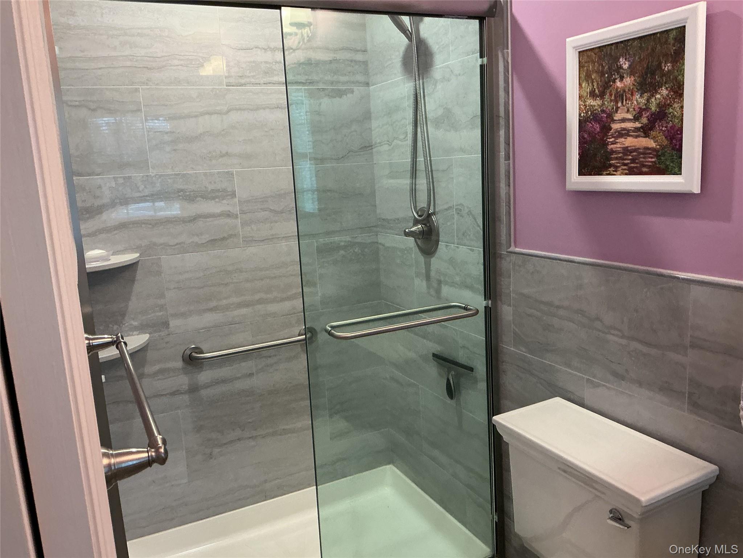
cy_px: 279
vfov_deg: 48.2
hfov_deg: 61.7
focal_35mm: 29
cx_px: 372
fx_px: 622
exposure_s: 1/60
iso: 160
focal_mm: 3
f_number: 1.8
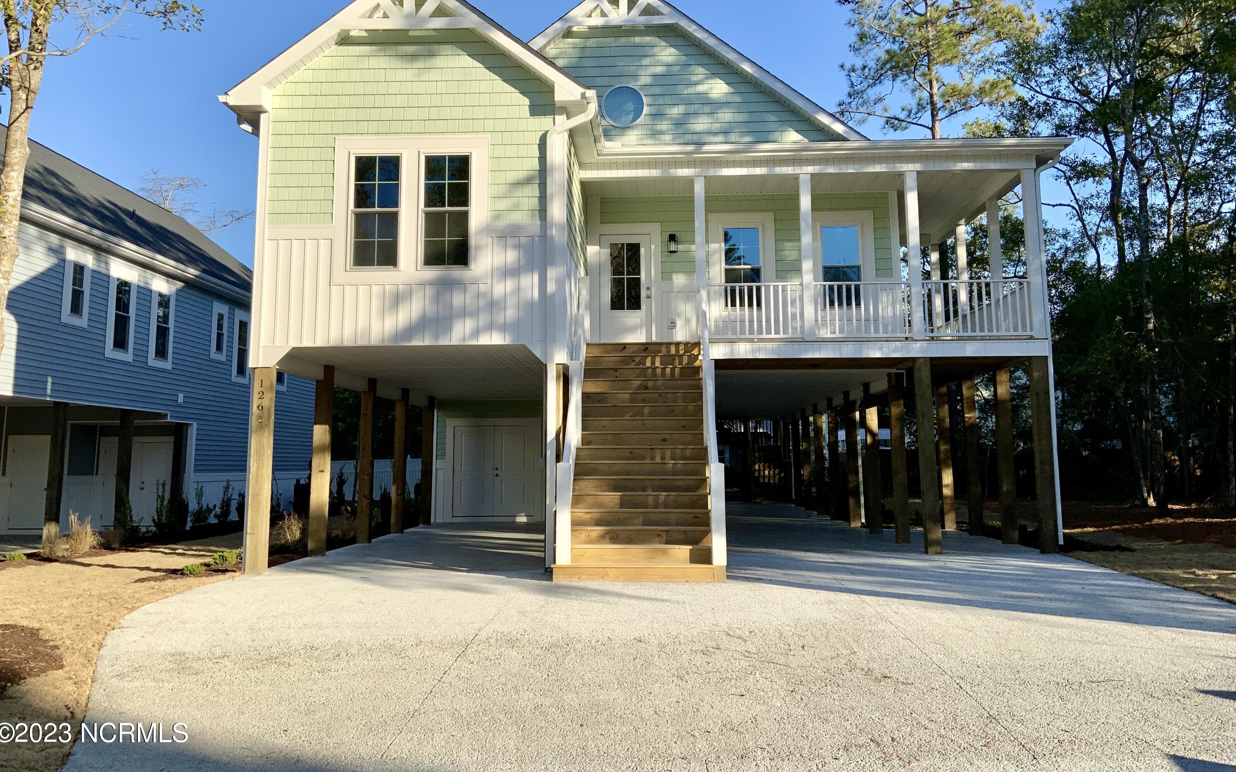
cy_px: 309
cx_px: 616
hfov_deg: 61.2
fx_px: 1044
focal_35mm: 31
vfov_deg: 40.4
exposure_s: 1/1451
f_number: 1.8
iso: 16
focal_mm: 3
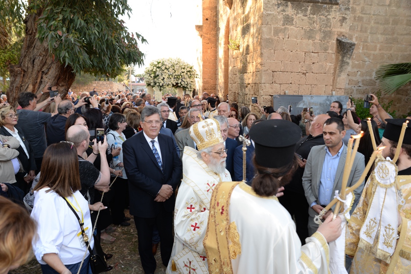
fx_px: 274
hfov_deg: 73.7
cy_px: 137
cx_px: 206
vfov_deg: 53.2
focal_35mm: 24
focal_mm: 24
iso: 125
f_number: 5.6
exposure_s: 1/40
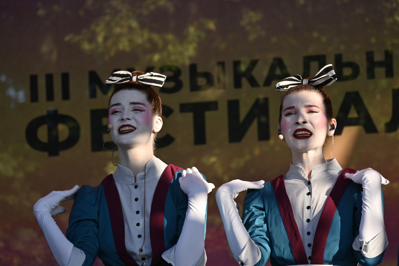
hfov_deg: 5.5
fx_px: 4156
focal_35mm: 375
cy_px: 133
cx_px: 200
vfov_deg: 3.7
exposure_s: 1/640
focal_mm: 250
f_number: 8
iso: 400
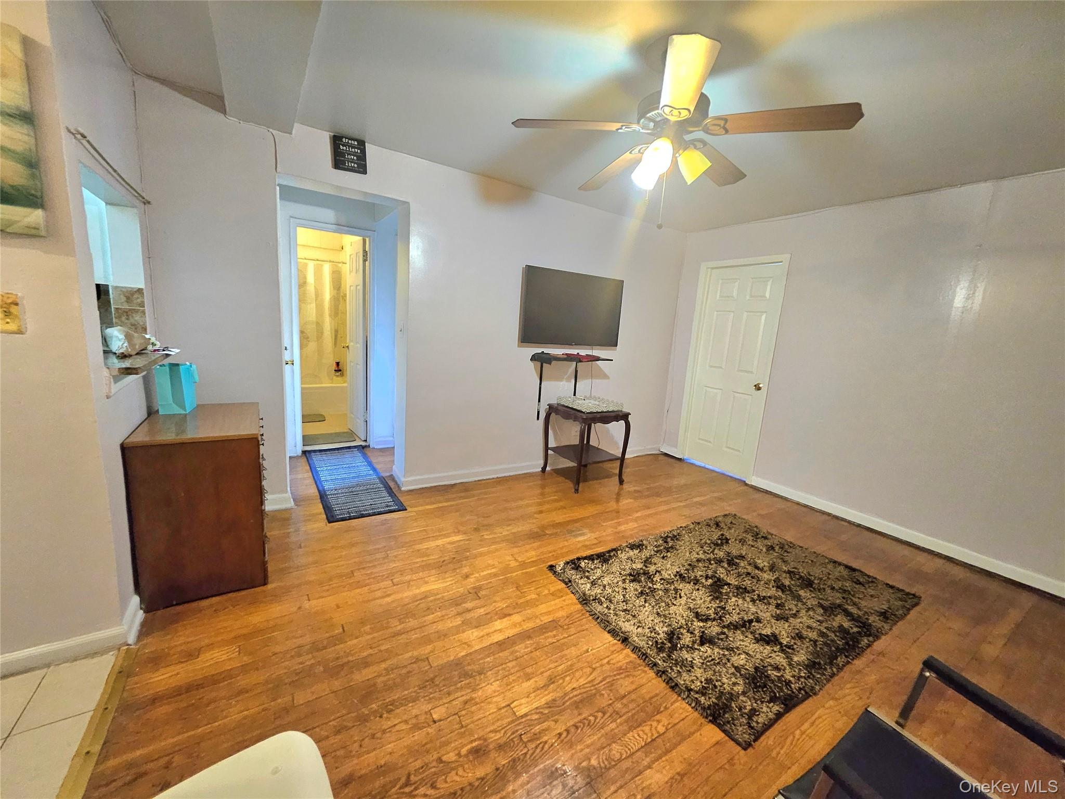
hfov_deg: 106.2
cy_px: 400
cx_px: 532
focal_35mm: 13
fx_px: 400
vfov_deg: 89.9
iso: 500
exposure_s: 1/30
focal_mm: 1.7
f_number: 2.2
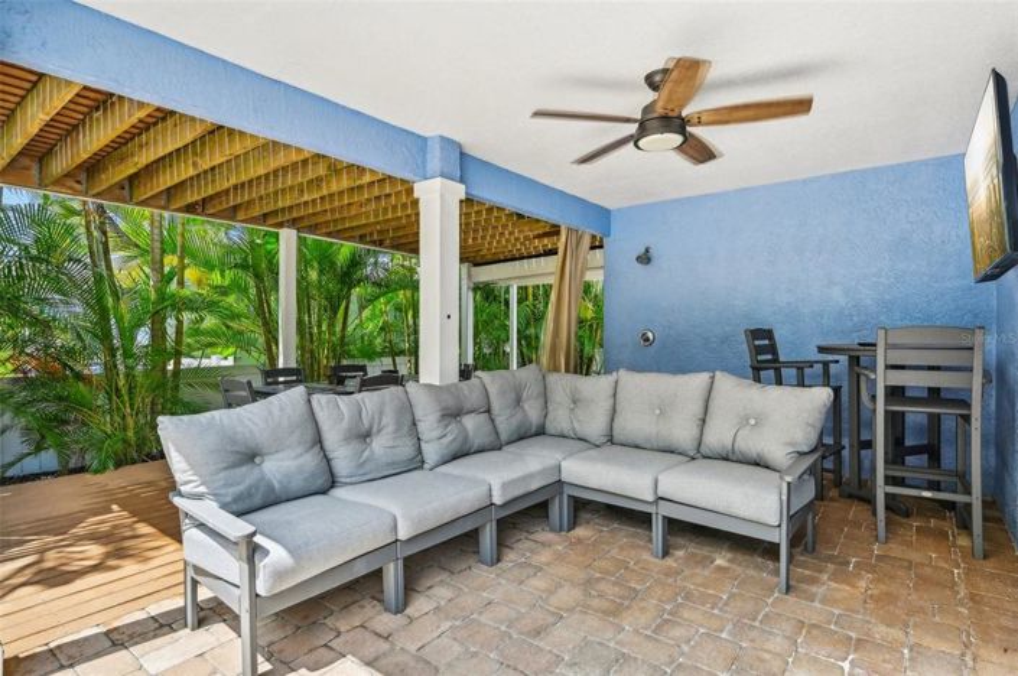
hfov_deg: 91.7
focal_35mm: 18
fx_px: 494
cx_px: 509
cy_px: 338
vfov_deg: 68.7
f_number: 8
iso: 400
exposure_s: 1/250
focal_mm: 17.5
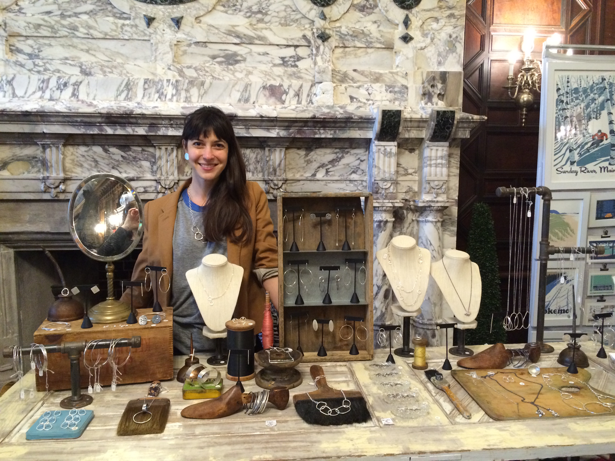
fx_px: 515
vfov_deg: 48.2
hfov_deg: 61.7
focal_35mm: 29
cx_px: 308
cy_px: 230
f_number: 2.2
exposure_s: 1/20
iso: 250
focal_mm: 4.15
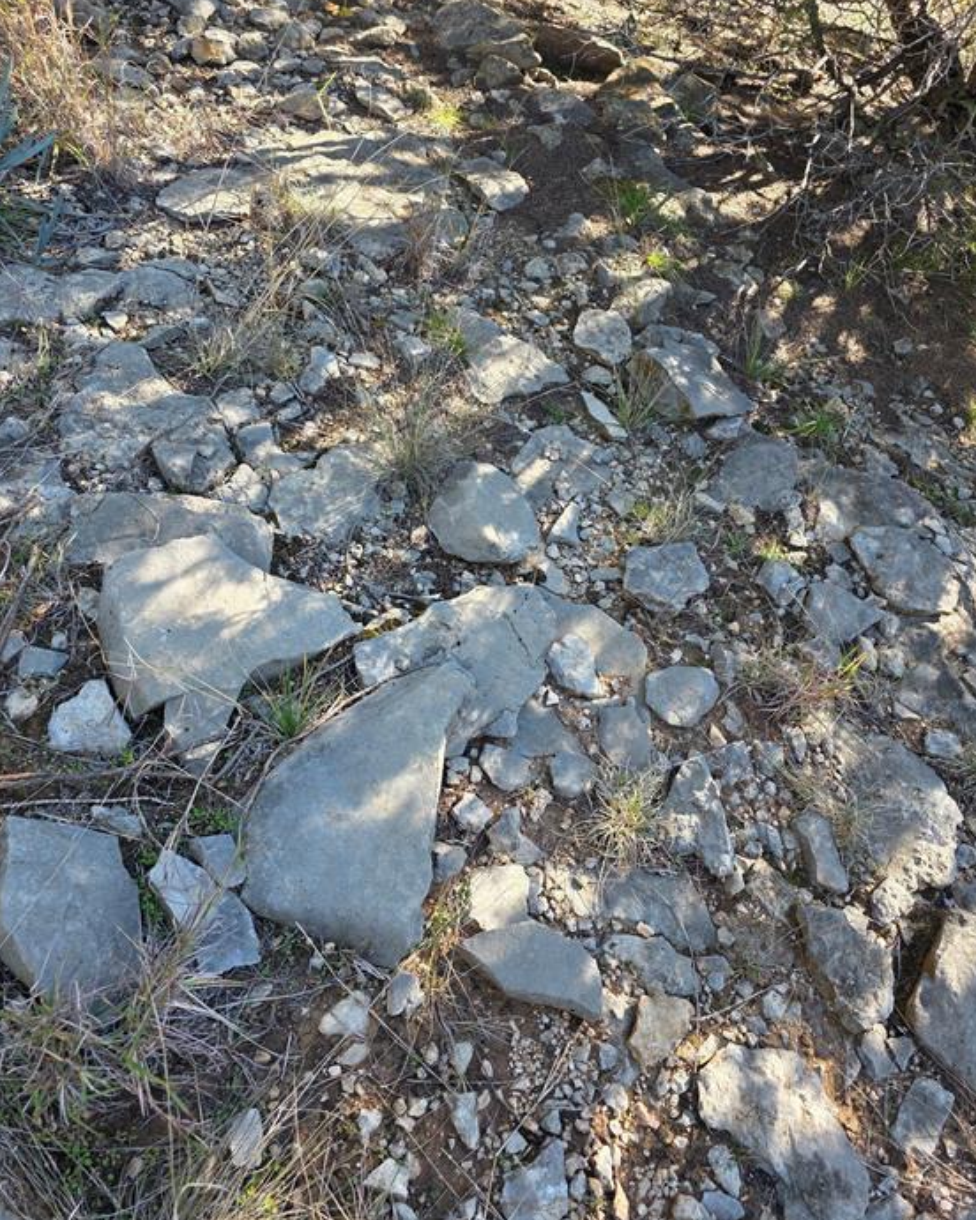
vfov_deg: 68.0
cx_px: 477
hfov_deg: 56.8
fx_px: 903
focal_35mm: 25
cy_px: 553
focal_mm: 6.3
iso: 40
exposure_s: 1/180
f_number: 1.7
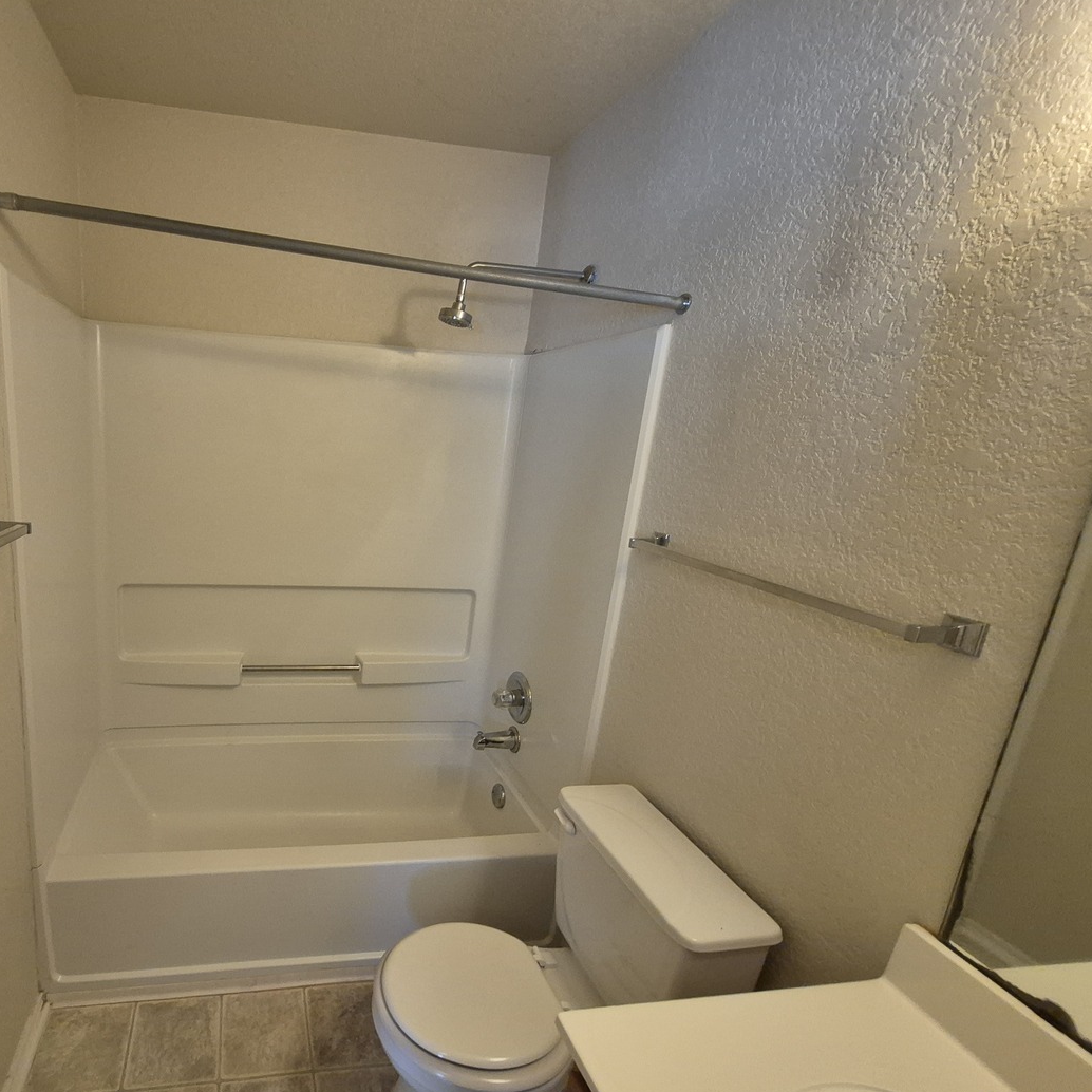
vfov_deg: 87.4
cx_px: 335
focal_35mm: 16
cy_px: 562
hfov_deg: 83.4
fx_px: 571
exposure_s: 1/60
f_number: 2.2
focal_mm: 1.74
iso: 400
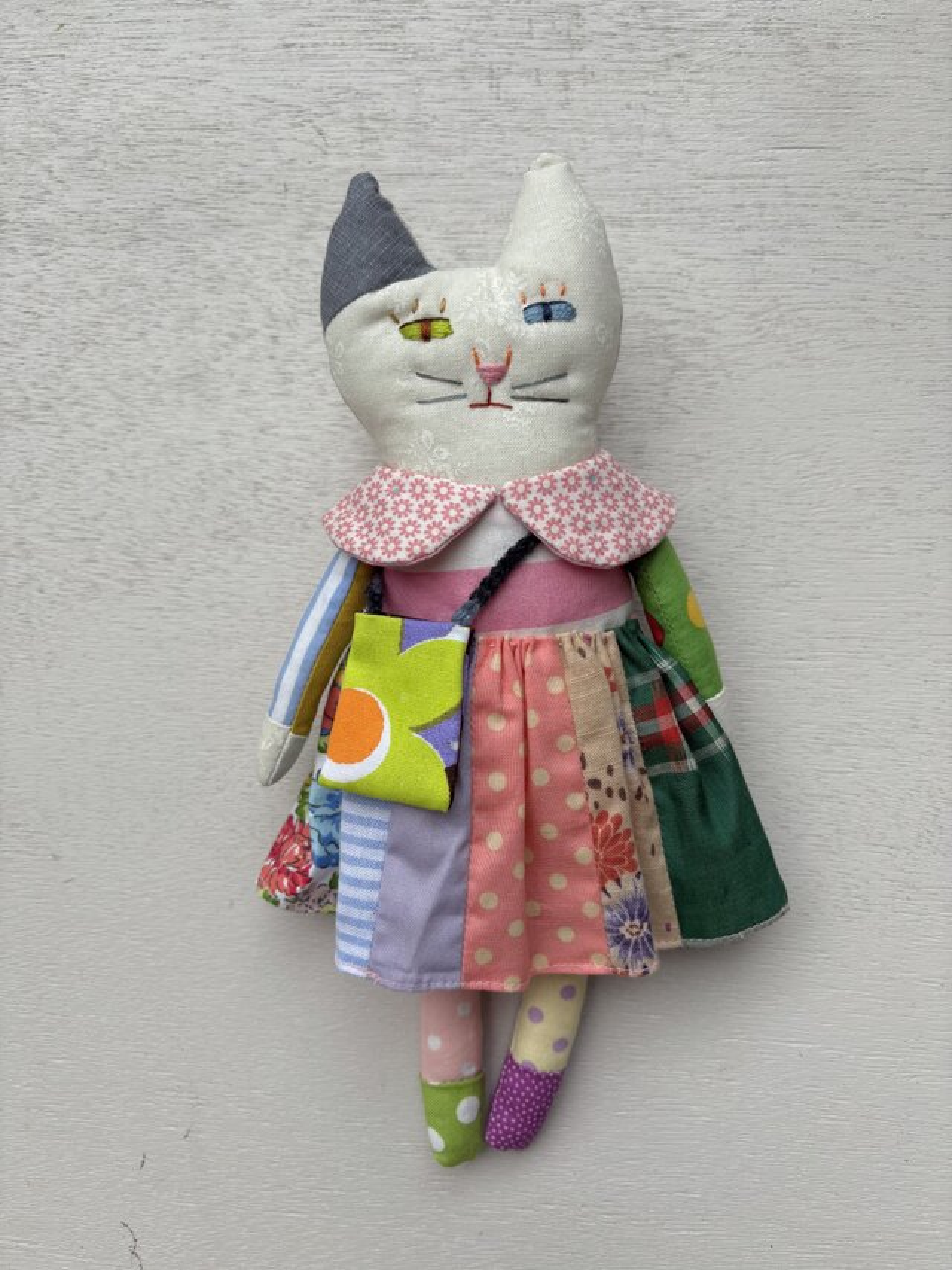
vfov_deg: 67.3
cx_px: 476
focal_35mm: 26
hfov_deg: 53.1
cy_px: 635
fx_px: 953
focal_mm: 5.96
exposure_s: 1/907
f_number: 1.6
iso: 50
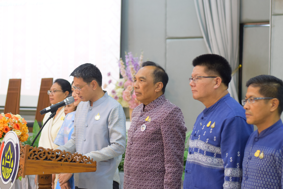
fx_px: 590
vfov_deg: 18.2
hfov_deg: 27.0
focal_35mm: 75
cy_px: 94
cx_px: 142
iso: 1250
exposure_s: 1/100
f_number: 2.8
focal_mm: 50
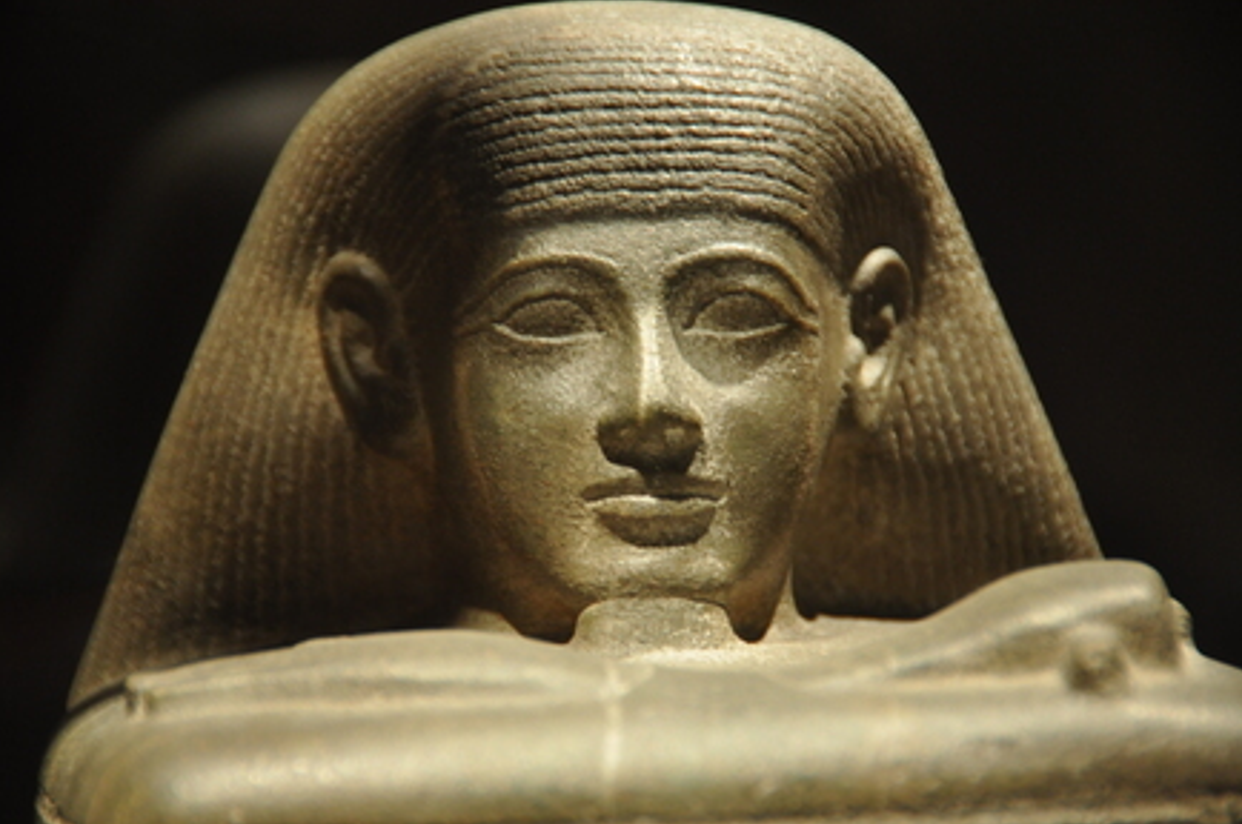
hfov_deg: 6.8
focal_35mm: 304
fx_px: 10472
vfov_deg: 4.5
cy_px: 412
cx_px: 618
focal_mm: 200
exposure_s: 1/30
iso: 1000
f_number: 5.6
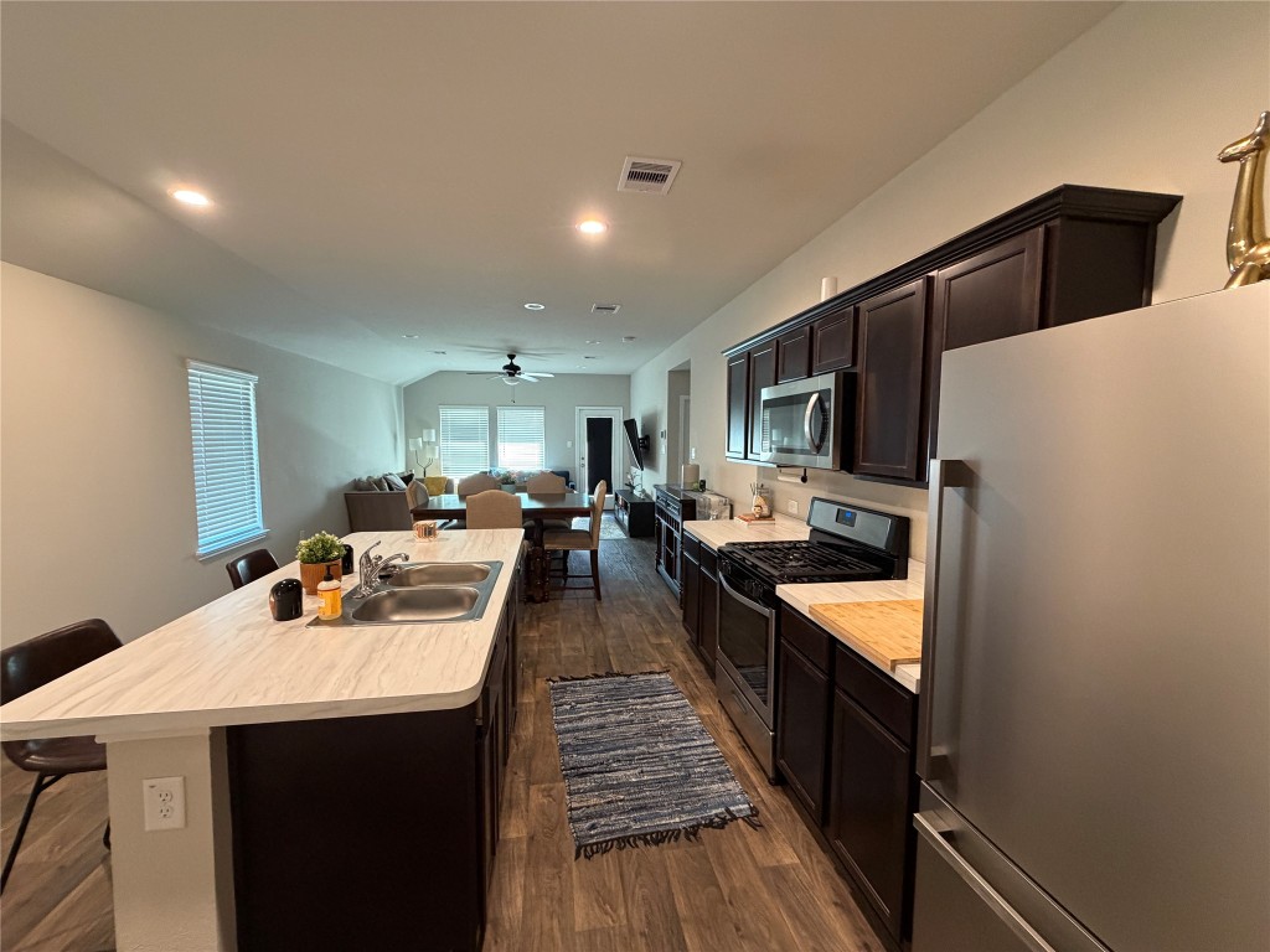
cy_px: 476
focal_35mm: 14
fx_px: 514
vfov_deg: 85.7
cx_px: 635
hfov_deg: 102.1
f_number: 2.2
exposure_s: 1/60
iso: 400
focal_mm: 2.22
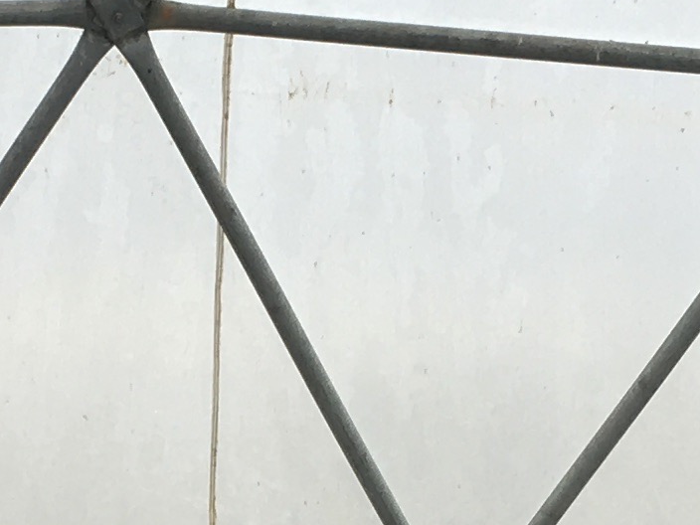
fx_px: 3357
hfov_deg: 11.9
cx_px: 159
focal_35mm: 166
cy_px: 875
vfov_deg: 8.7
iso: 25
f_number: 2.2
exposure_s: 1/1425
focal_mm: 4.15
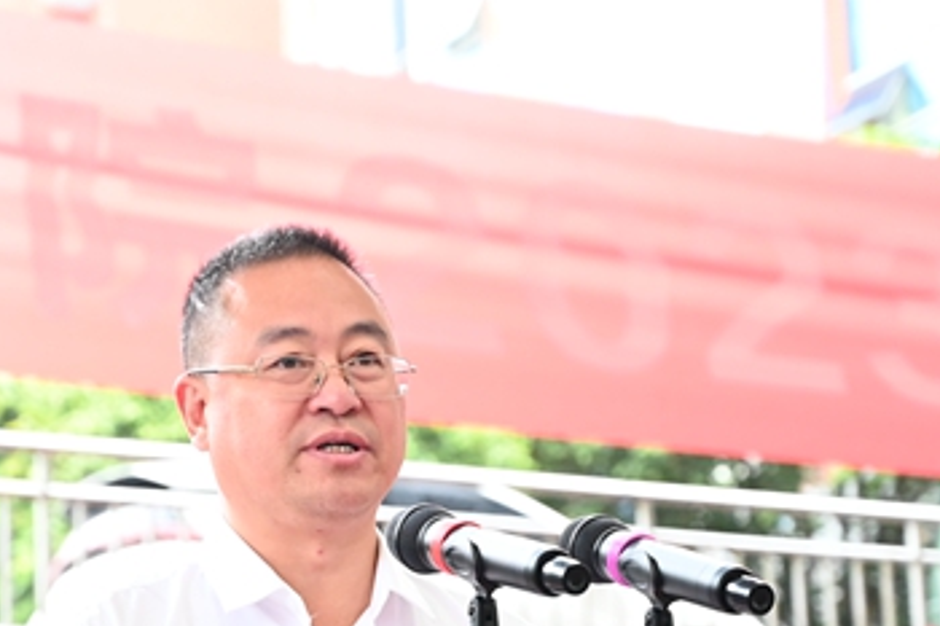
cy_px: 567
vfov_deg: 10.0
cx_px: 328
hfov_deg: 15.0
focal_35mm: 137
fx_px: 3575
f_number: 4
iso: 5000
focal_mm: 60
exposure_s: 1/200
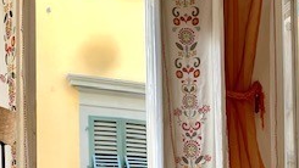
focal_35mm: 74
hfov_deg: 27.4
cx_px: 277
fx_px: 587
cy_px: 236
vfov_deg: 15.3
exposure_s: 1/100
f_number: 1.8
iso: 80
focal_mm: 4.25
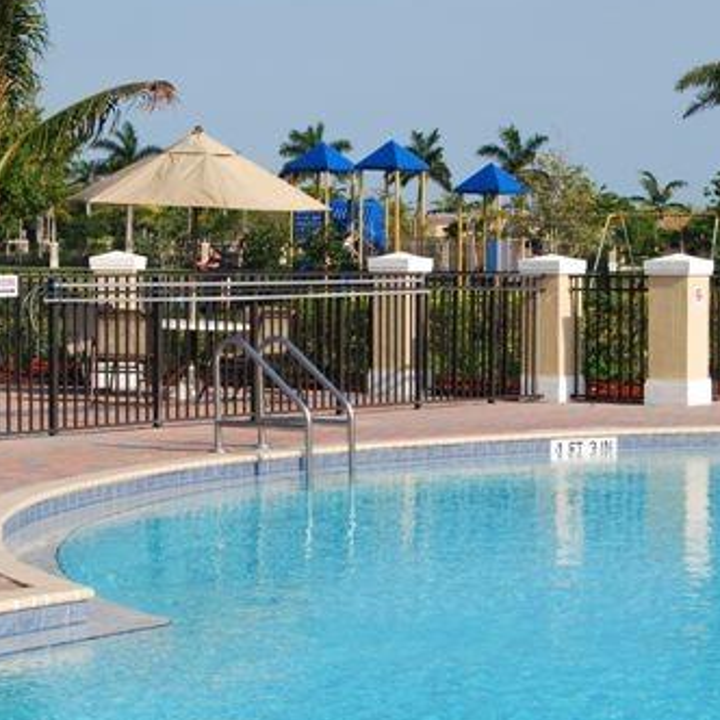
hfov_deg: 15.7
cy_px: 332
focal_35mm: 111
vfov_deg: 15.7
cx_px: 395
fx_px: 2608
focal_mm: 45
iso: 100
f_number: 8
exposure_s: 1/250
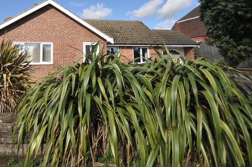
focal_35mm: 23
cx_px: 87
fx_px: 161
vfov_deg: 52.9
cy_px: 45
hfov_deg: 74.2
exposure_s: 1/4000
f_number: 4
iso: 400
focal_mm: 10
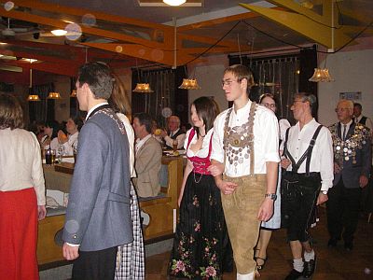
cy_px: 140
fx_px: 409
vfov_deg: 37.7
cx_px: 186
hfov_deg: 49.0
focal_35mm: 38
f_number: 3.3
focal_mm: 6.3
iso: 400
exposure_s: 1/40
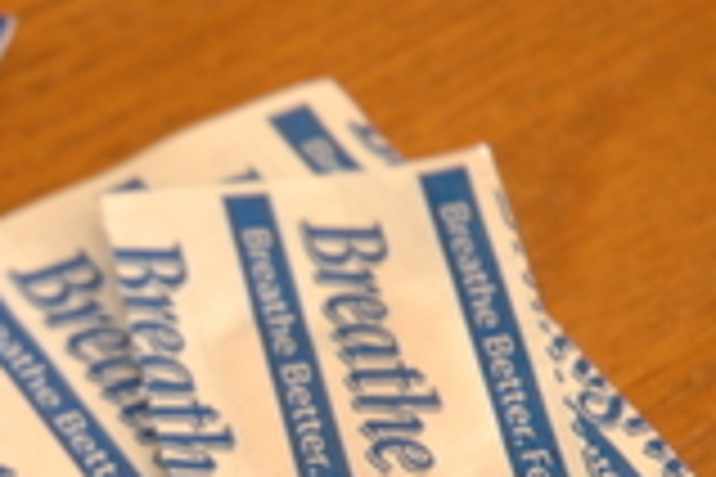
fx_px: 6284
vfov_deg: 4.3
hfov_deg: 6.5
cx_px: -223
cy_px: 576
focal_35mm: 316
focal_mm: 70
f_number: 4.5
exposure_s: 1/2.5
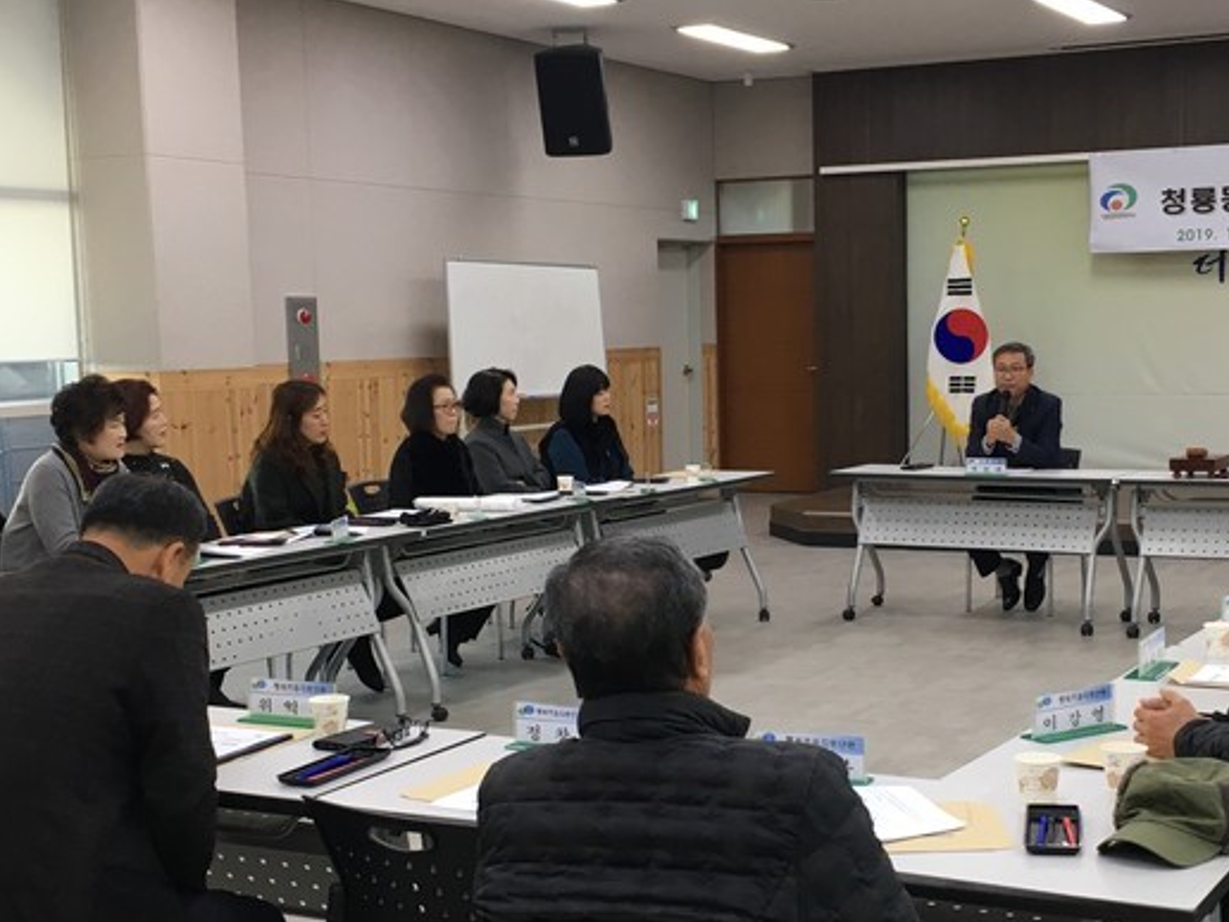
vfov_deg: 27.0
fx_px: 1917
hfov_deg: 35.4
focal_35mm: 54
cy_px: 548
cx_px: 755
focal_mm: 4.15
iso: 50
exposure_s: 1/30
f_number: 2.2
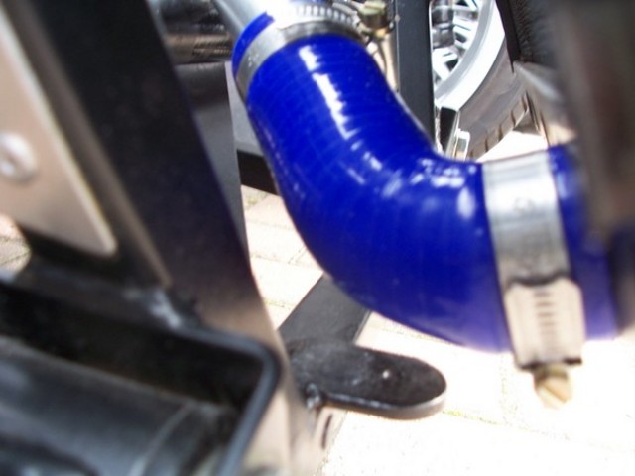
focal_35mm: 35
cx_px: 318
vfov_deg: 40.7
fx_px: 642
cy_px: 238
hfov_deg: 52.6
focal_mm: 6
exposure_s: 1/30
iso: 80
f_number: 2.8
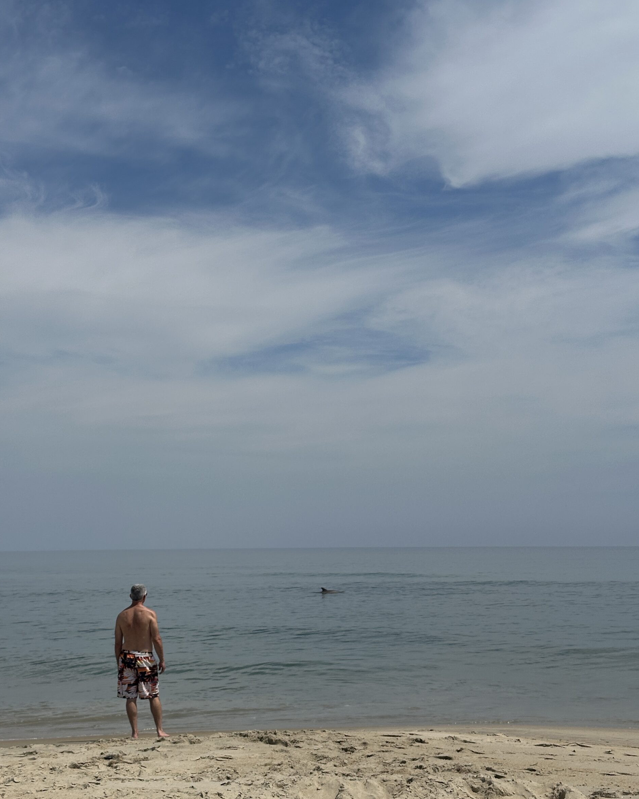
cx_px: 323
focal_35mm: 51
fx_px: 1206
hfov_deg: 29.7
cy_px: 419
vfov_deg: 36.7
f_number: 1.78
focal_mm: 6.86
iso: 64
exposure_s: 1/12048
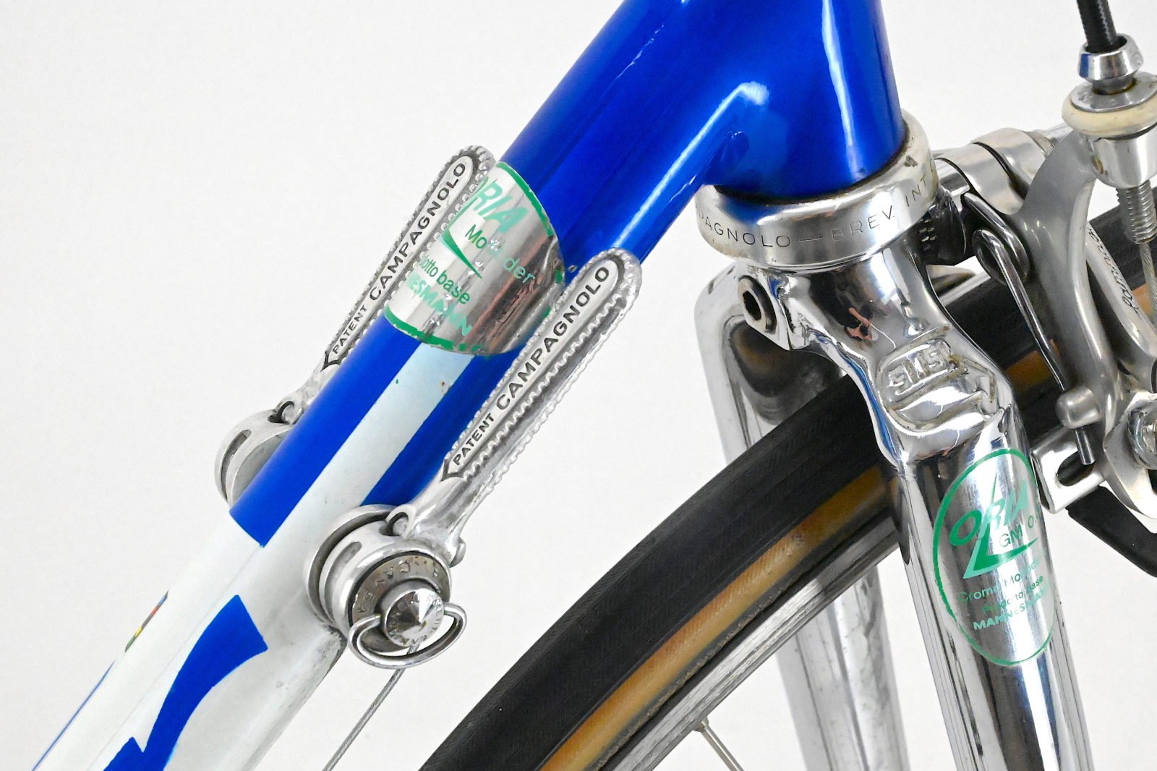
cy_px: 345
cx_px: 683
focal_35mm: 84
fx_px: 2699
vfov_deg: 16.3
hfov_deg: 24.2
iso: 28800
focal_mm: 70
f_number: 20
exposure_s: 1/640
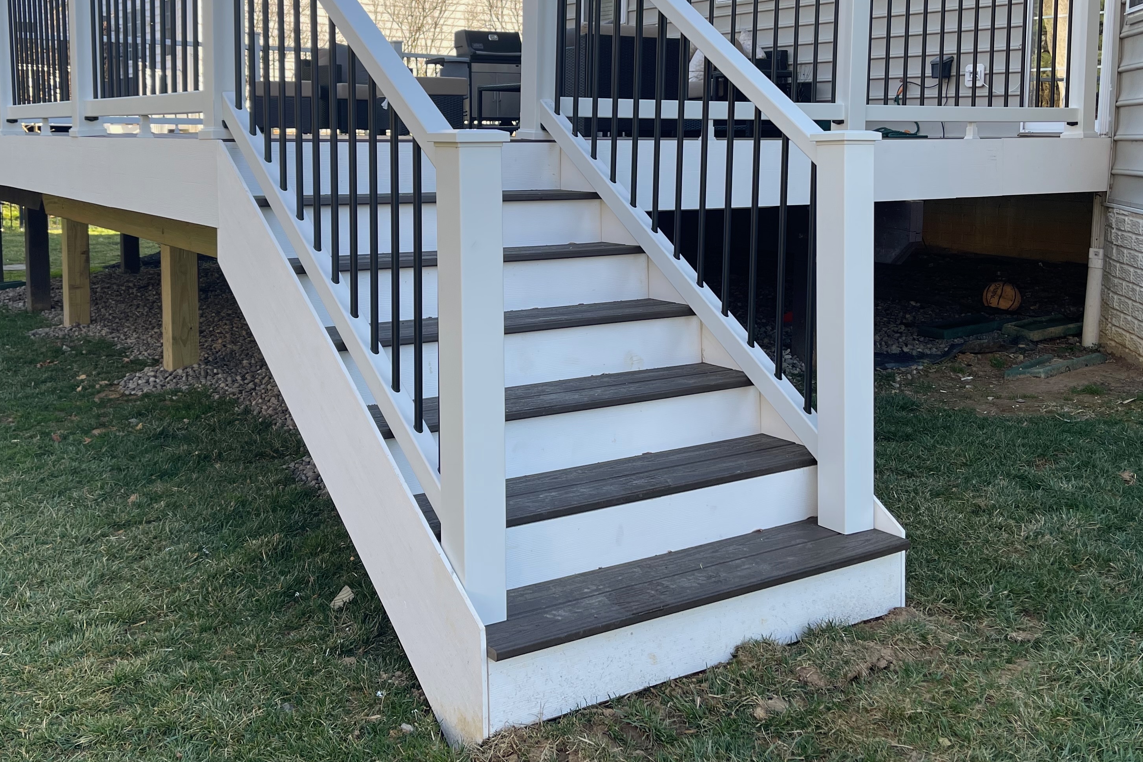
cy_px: 251
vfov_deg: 36.5
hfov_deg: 53.1
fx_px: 1143
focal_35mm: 36
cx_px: 547
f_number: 1.6
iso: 32
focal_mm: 5.1
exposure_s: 1/370
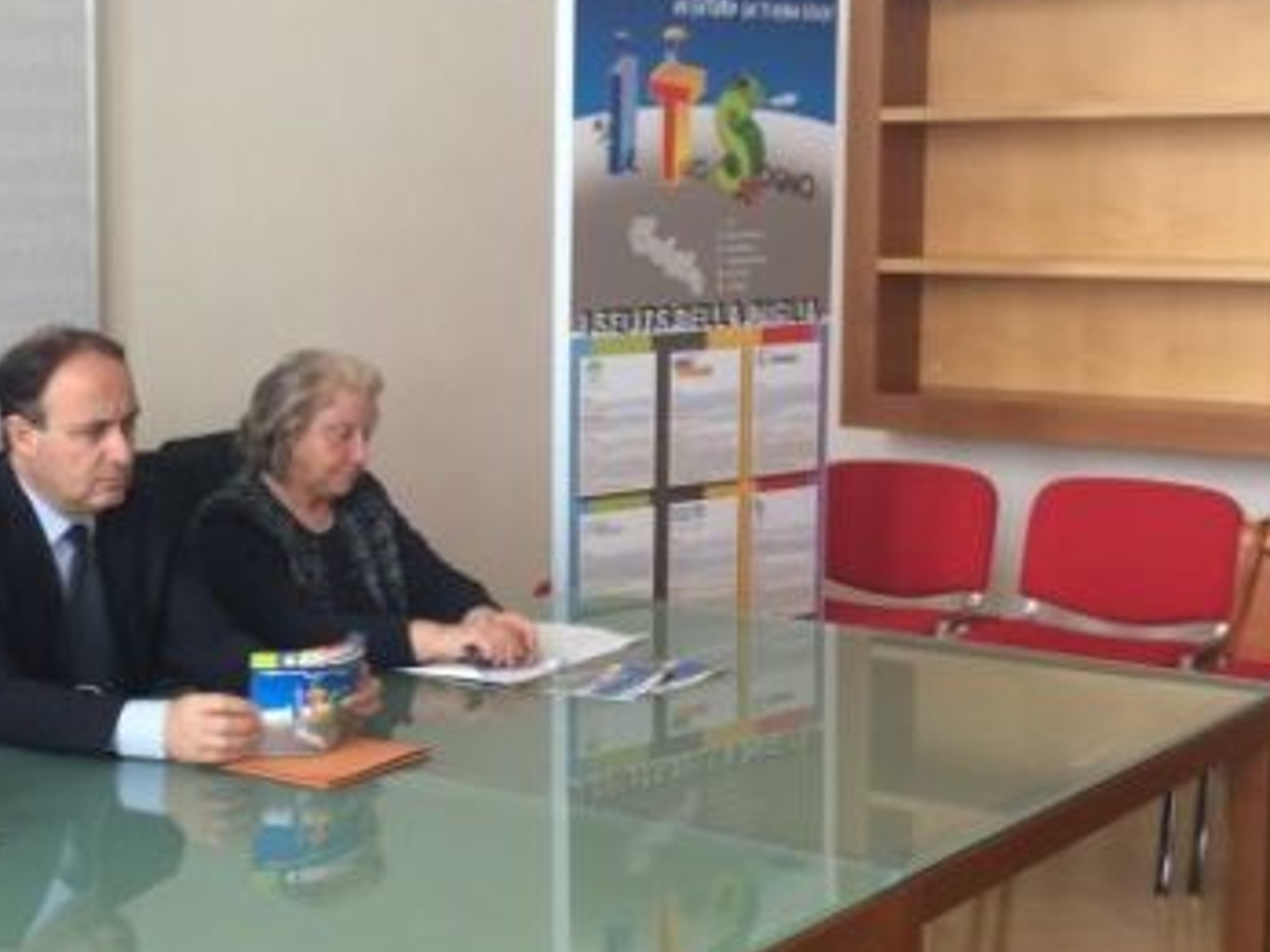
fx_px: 2348
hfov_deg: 29.4
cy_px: 412
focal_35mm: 64
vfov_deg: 22.9
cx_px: 212
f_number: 2.2
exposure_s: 1/50
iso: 40
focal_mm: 4.15
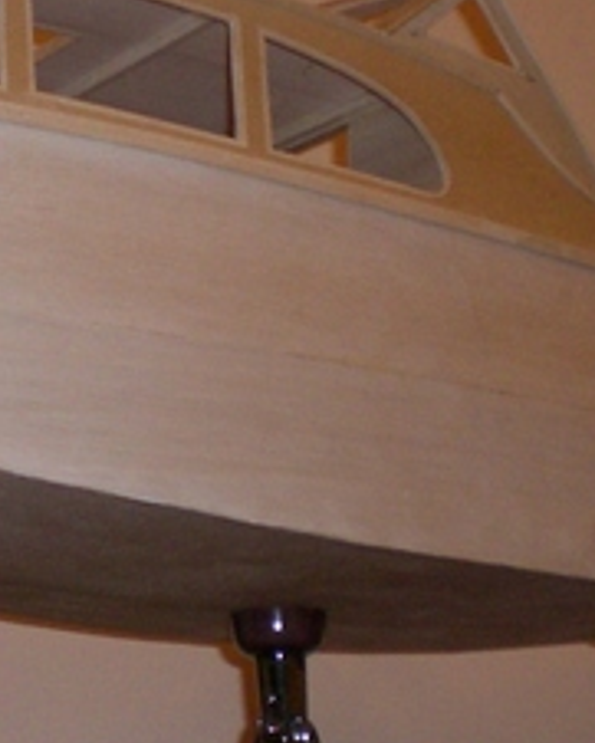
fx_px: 2310
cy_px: 352
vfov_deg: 18.3
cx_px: -36
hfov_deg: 14.4
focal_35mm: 105
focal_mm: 6.3
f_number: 3.1
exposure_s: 1/60
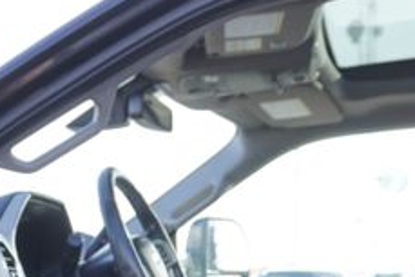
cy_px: 353
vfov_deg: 15.5
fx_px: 969
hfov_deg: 23.8
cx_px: 89
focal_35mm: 84
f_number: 4.5
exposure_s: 1/80
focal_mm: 20
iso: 100
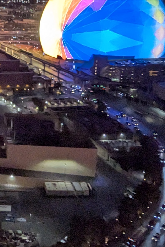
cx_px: -76
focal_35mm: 57
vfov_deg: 33.9
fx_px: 392
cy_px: 46
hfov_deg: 20.6
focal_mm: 2.35
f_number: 2.2
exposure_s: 1/14.9
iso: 551
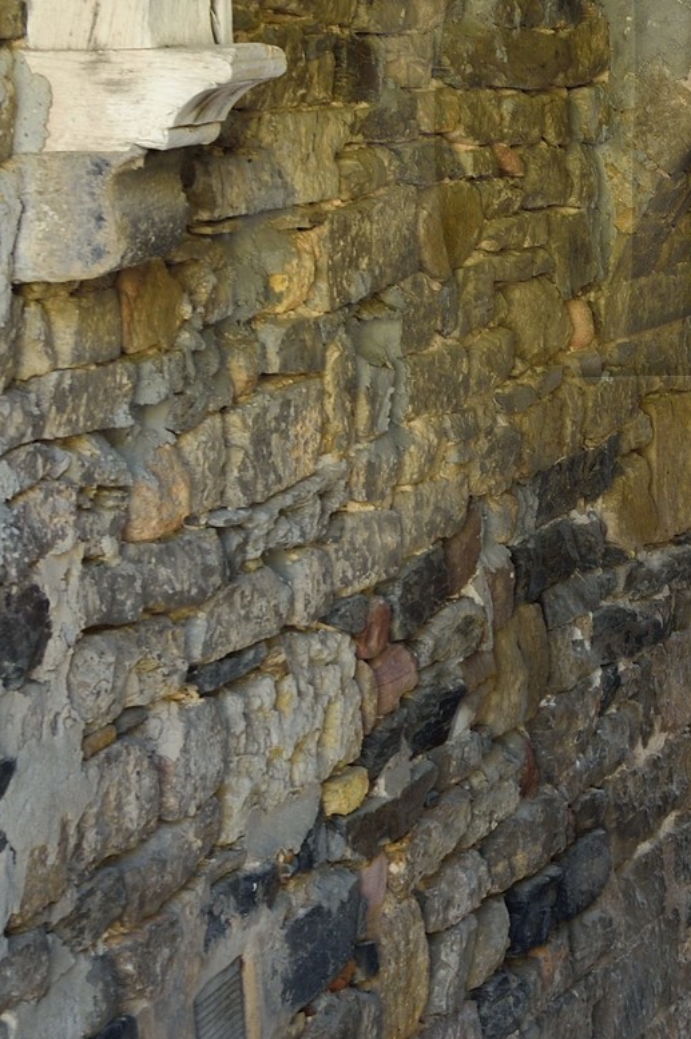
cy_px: 131
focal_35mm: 99
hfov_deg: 13.2
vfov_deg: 20.3
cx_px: 988
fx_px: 2854
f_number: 11
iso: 200
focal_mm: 32
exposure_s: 1/13
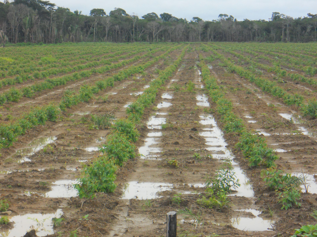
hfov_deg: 14.1
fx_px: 1282
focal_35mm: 140
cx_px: 158
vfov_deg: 10.6
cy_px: 118
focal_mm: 25
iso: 320
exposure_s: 1/500
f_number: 6.6
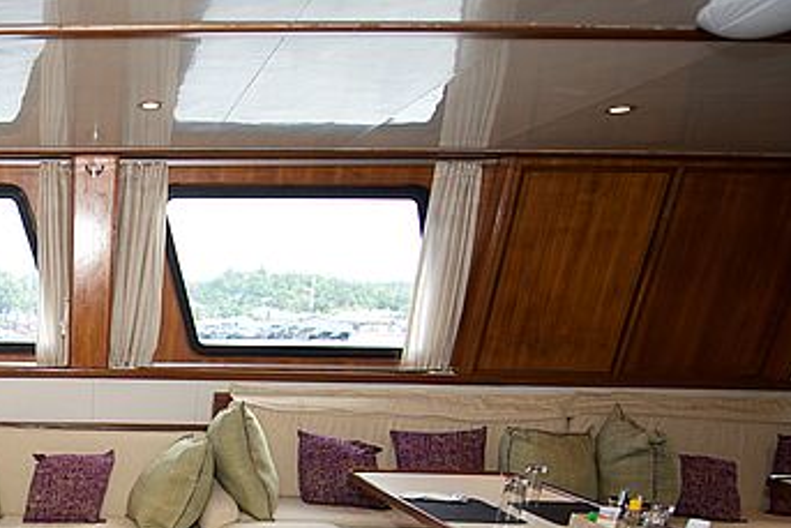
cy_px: 609
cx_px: 21
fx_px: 769
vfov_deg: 32.4
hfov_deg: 46.6
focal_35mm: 35
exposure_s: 1/160
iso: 400
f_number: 2.8
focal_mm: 15
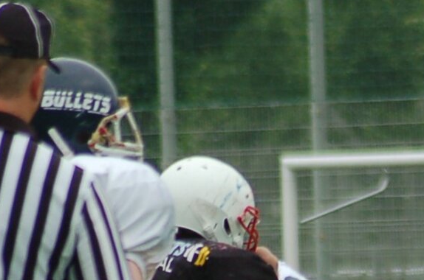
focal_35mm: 1265
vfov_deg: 1.1
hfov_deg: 1.6
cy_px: 419
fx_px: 14866
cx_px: 485
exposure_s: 1/1000
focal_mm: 220
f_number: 5.3
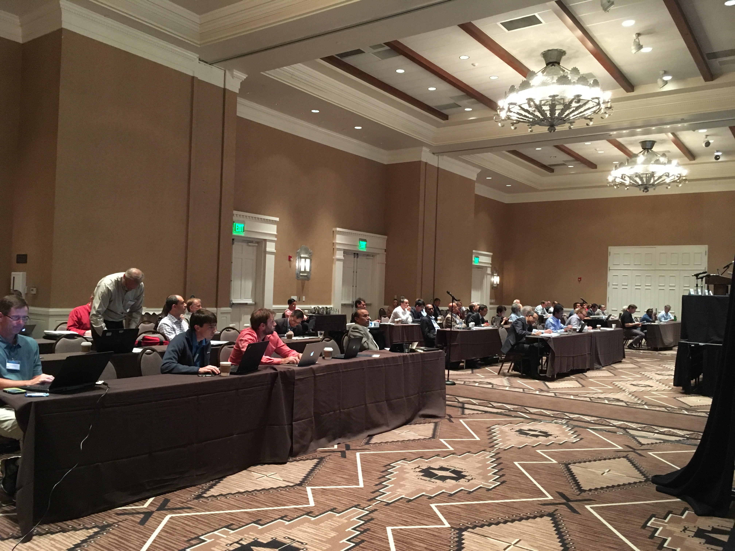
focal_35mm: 29
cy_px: 276
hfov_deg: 61.7
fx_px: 616
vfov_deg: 48.2
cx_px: 368
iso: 200
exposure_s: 1/15
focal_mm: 4.15
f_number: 2.2
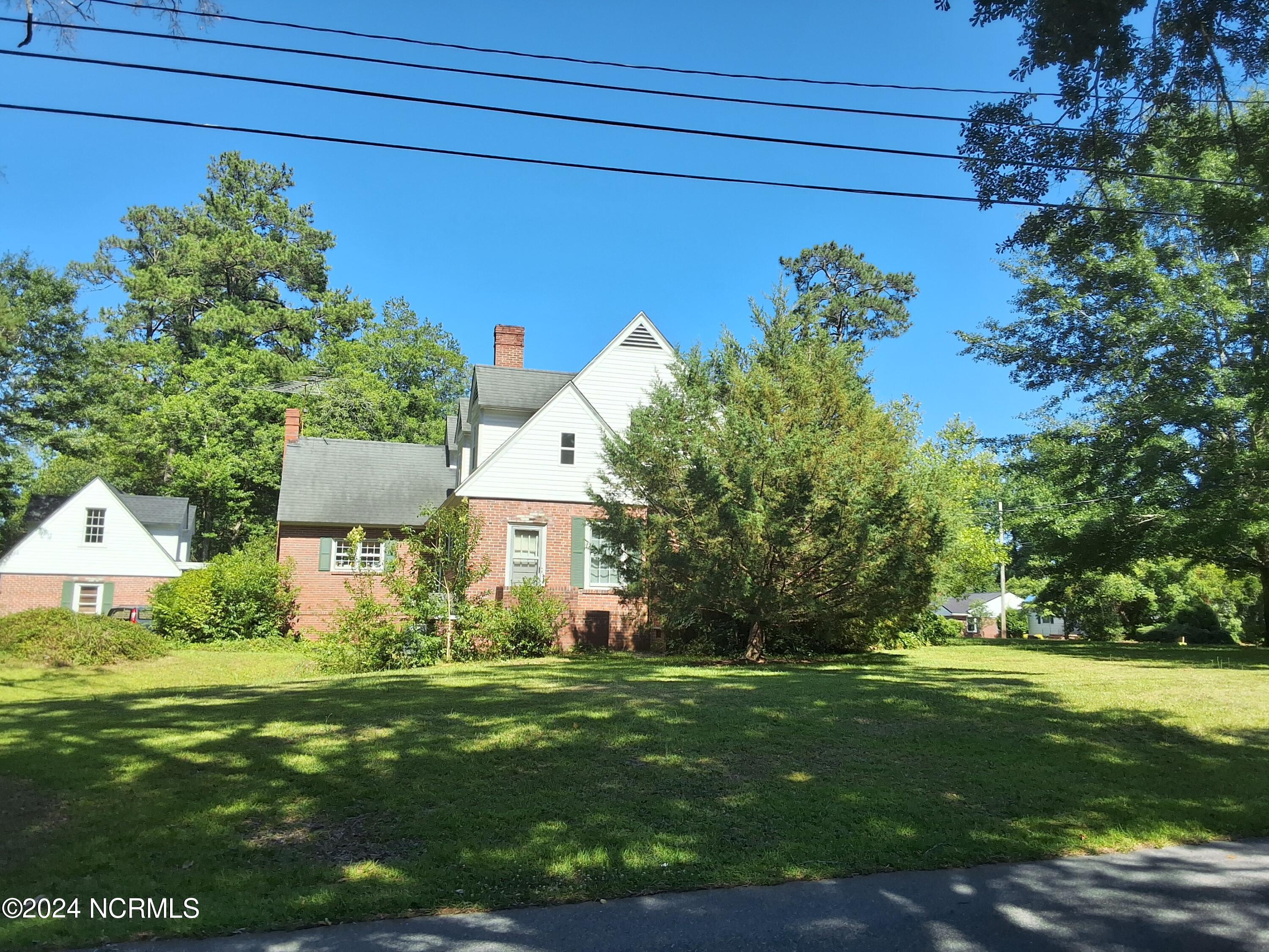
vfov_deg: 49.7
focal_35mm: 28
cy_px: 476
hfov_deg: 63.4
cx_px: 634
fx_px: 1026
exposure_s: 1/1295
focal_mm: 2.91
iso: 32
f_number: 1.9
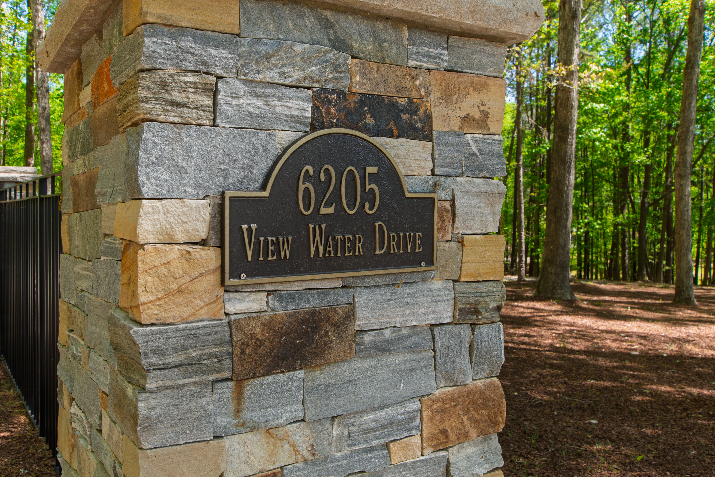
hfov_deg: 61.9
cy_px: 238
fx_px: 596
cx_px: 358
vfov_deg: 43.6
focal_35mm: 30
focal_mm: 20
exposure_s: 1/50
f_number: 8
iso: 100
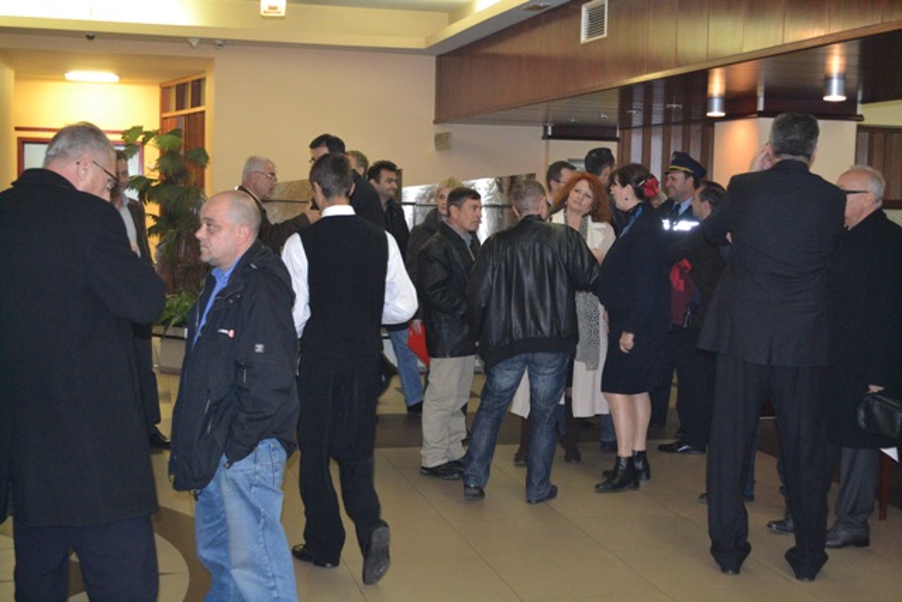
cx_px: 451
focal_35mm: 48
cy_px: 301
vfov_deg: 28.1
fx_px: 1203
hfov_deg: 41.1
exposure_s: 1/60
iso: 3200
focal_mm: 32
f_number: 4.8
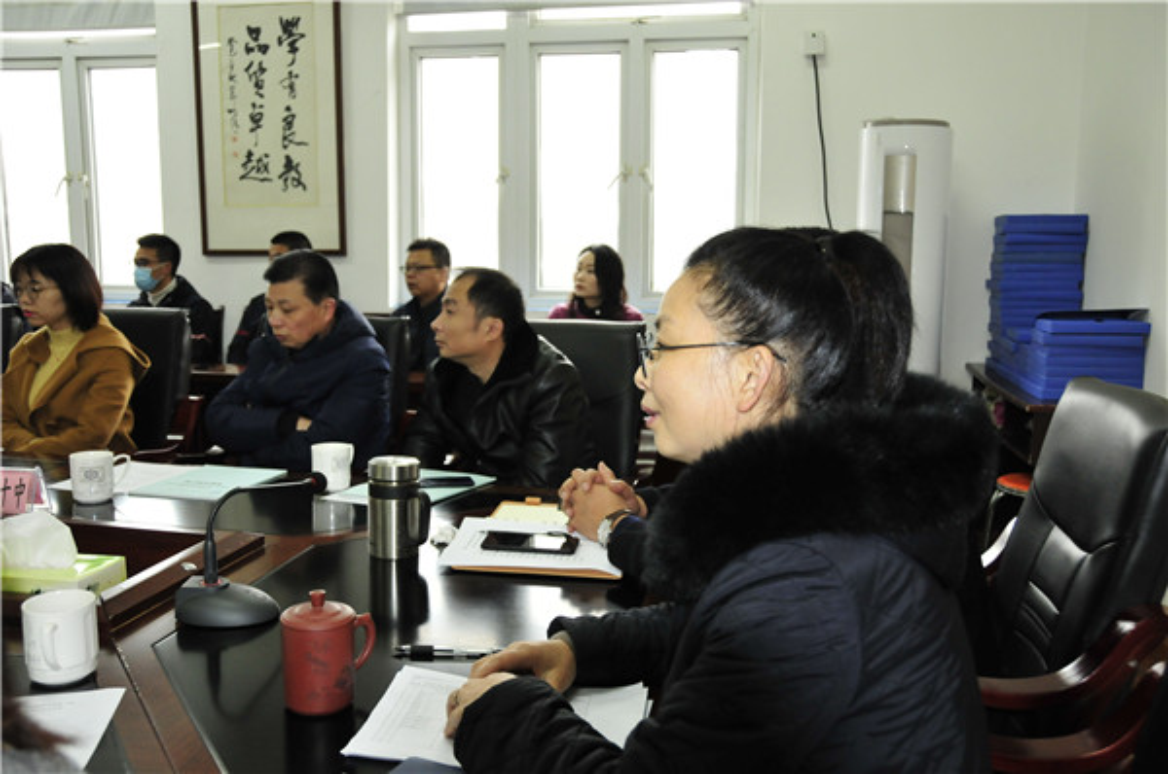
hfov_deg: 57.3
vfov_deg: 39.8
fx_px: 1069
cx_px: 584
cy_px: 387
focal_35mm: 33
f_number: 3.8
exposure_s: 1/80
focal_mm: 22
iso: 1000
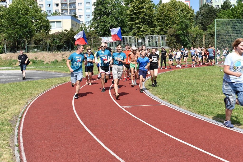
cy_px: 81
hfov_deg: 41.1
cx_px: 122
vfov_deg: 28.1
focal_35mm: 48
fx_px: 324
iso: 100
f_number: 8
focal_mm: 32
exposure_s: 1/250
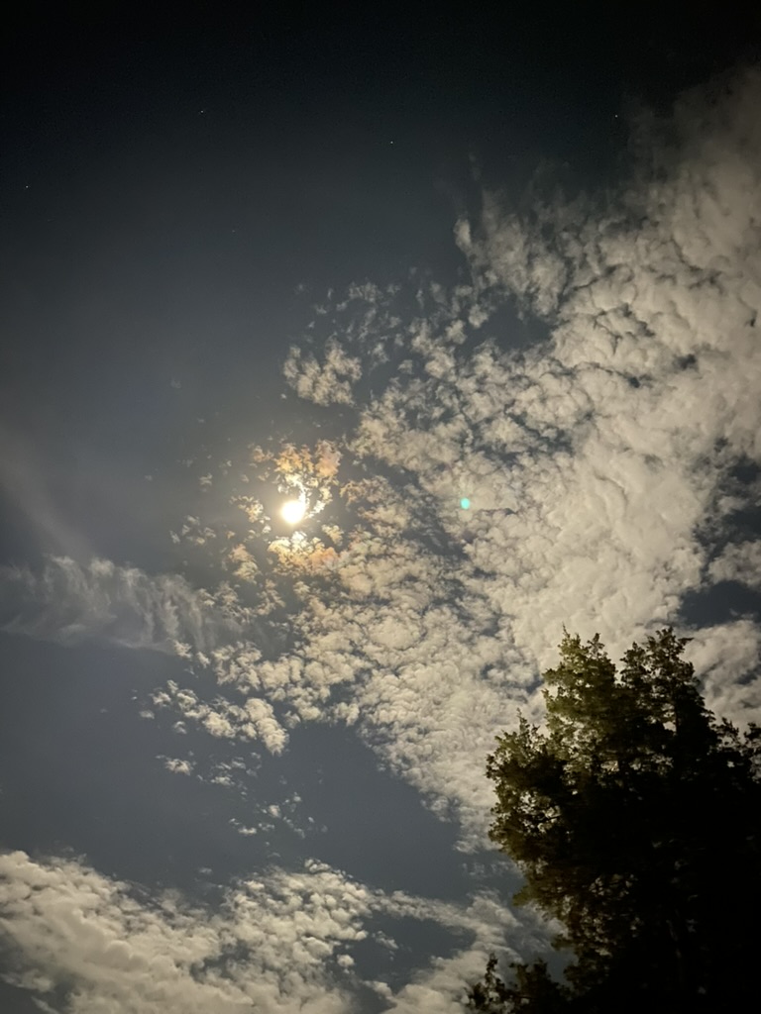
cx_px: 380
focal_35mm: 26
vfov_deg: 67.3
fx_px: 762
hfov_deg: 53.1
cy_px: 507
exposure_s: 1/2
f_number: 1.8
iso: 800
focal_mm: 4.25
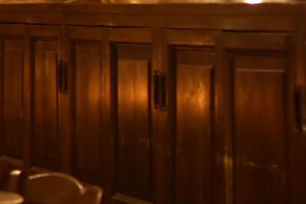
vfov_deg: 6.4
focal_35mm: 212
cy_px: -55
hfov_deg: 8.9
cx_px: -410
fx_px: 1802
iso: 2500
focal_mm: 35
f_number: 2
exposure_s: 1/160
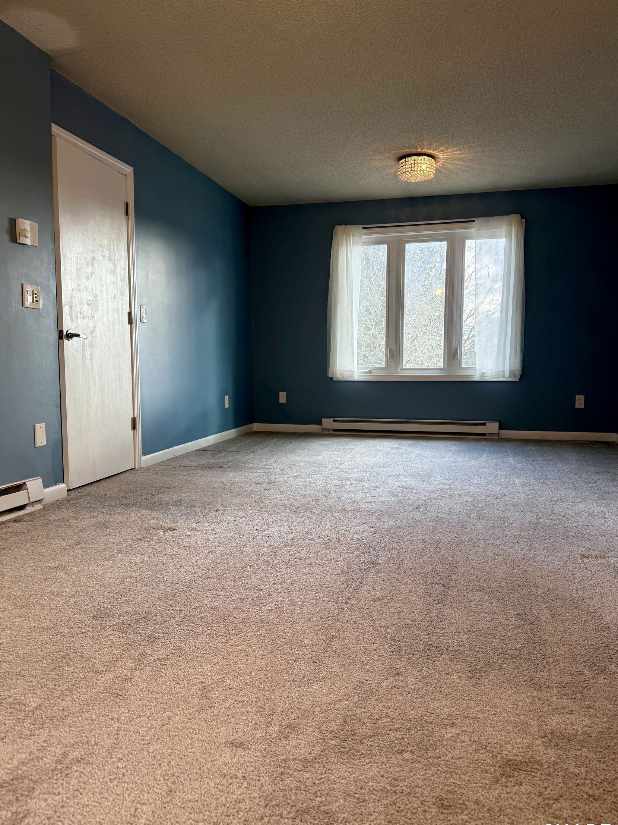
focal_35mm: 25
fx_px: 595
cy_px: 414
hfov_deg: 54.9
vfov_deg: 69.4
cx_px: 321
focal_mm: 6.76
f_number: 1.78
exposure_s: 1/120
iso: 80
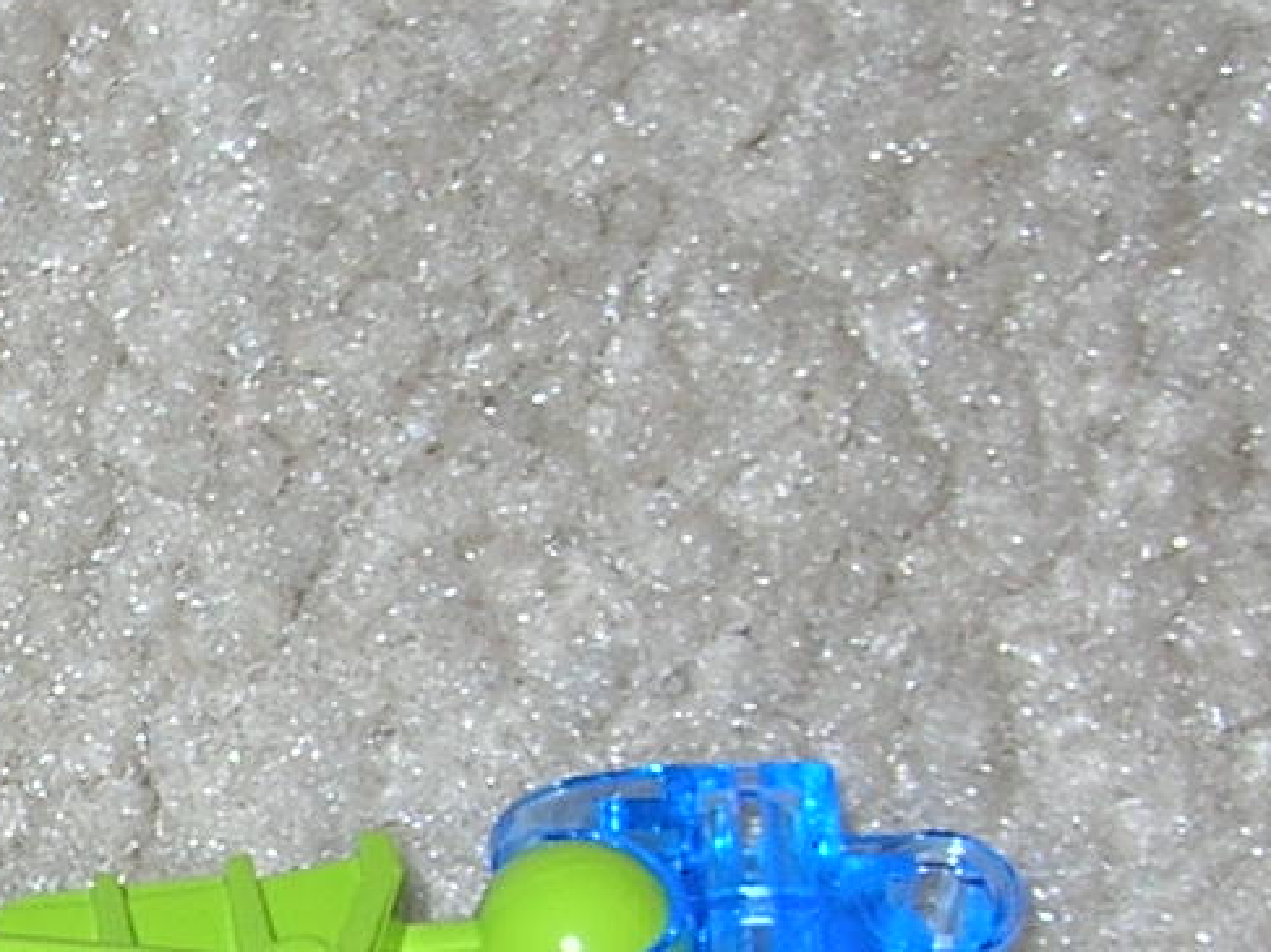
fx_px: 6204
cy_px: 910
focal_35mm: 169
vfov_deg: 8.7
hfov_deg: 11.2
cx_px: -642
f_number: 2.7
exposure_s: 1/60.1
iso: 50
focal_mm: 6
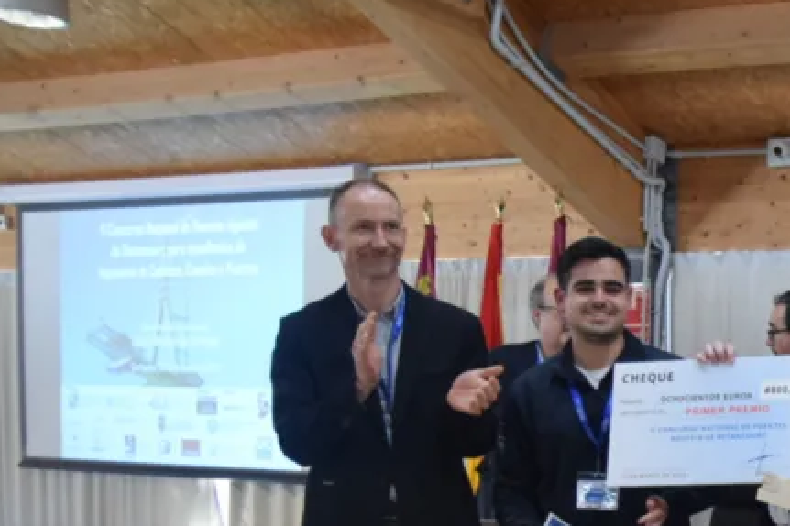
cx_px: 964
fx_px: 1387
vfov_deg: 20.5
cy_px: 581
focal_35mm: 63
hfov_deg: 27.6
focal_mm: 17
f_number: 2.8
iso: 2000
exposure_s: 1/250
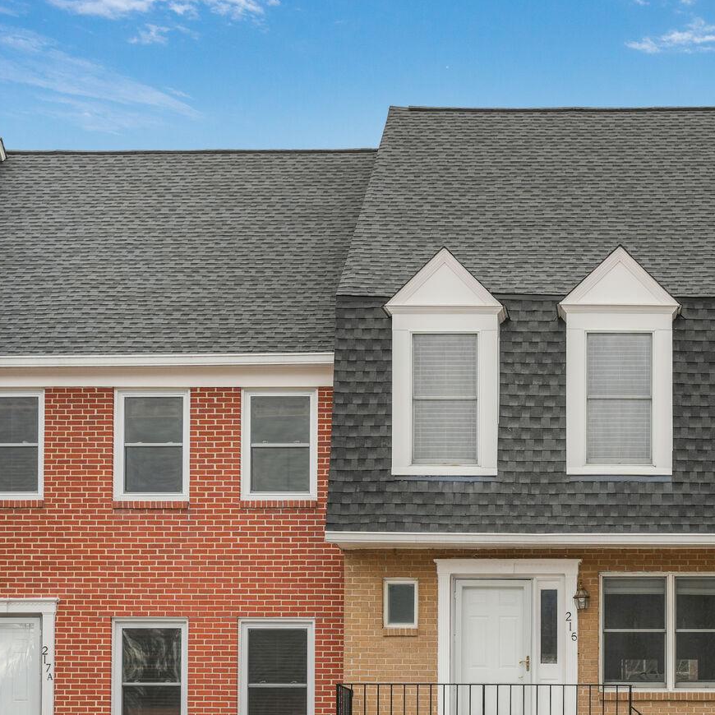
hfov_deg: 20.7
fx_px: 1920
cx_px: 637
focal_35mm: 82
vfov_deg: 21.0
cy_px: 472
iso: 200
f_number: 7.1
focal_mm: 48.7
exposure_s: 1/200
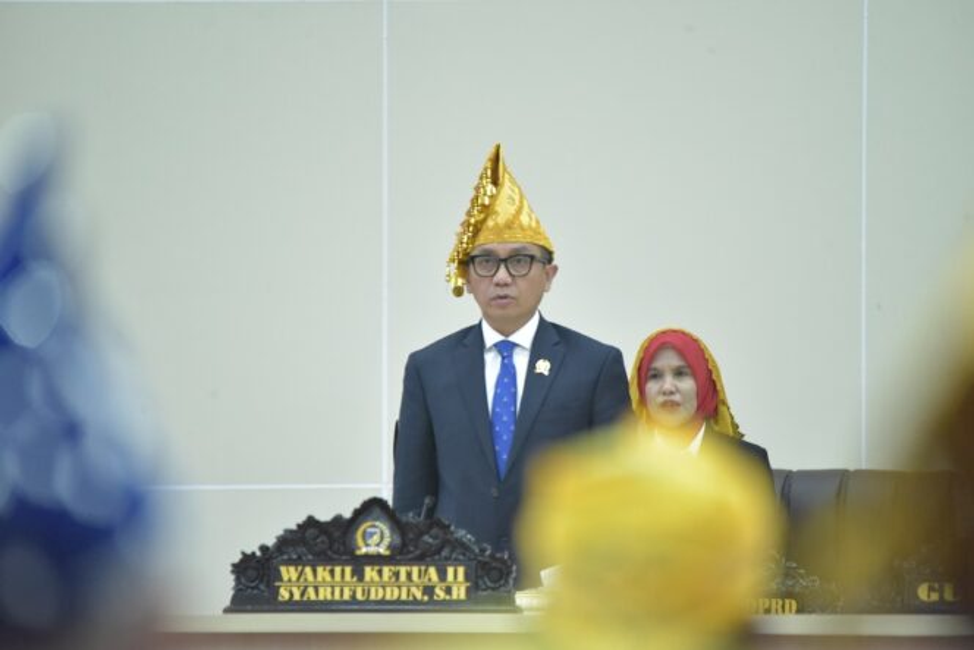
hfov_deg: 4.1
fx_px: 13530
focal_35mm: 500
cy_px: 325
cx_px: 487
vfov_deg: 2.8
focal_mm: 500
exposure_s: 1/100
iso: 12800
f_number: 6.3
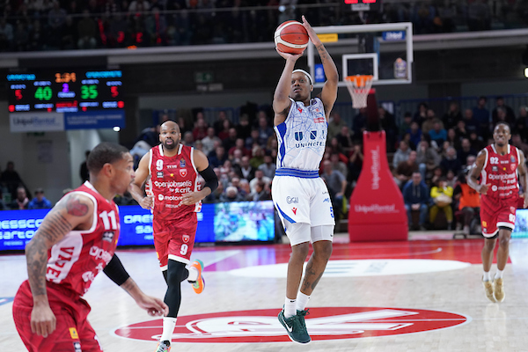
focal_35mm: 112
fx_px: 1643
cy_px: 176
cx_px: 264
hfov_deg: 18.3
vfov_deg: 12.2
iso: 3200
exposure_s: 1/1250
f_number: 3.2
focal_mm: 112
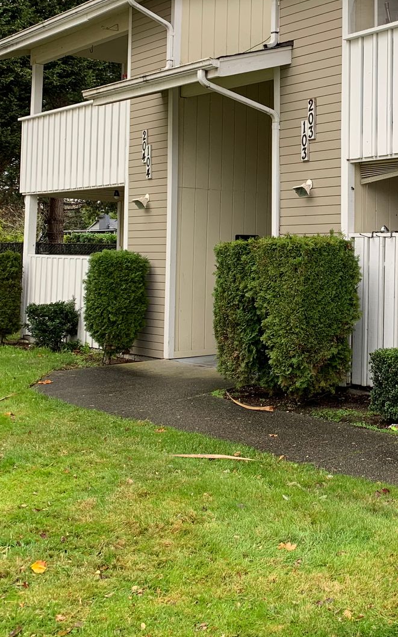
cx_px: 405
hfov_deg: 24.6
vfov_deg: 39.8
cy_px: 213
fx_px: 868
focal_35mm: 50
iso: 40
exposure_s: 1/122
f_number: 1.8
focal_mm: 4.25
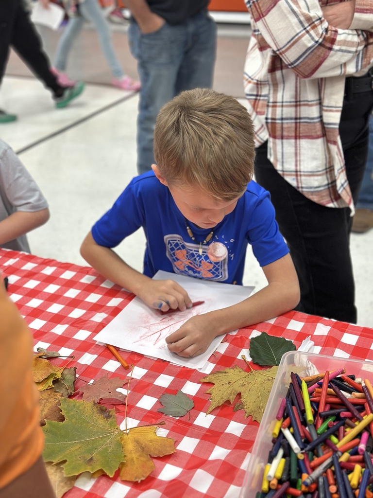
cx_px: 186
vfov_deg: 39.7
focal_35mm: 48
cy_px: 249
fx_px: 690
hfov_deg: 30.3
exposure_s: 1/120
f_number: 1.78
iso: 160
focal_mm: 6.86
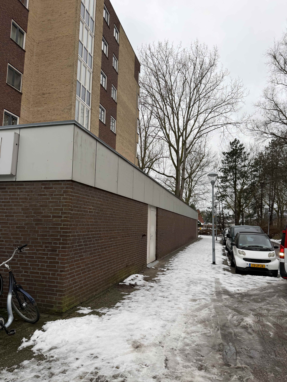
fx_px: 265
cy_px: 191
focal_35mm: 24
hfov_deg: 56.8
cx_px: 144
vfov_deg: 71.6
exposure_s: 1/168
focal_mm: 6.76
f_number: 1.78
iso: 64
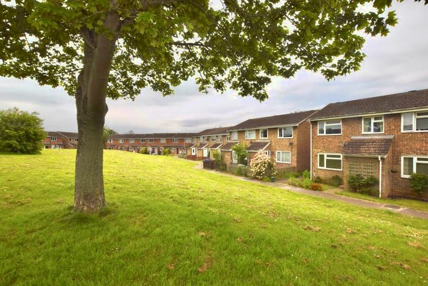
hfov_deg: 100.3
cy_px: 143
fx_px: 178
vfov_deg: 77.4
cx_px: 214
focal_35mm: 15
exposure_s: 1/200
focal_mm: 10
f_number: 10
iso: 100
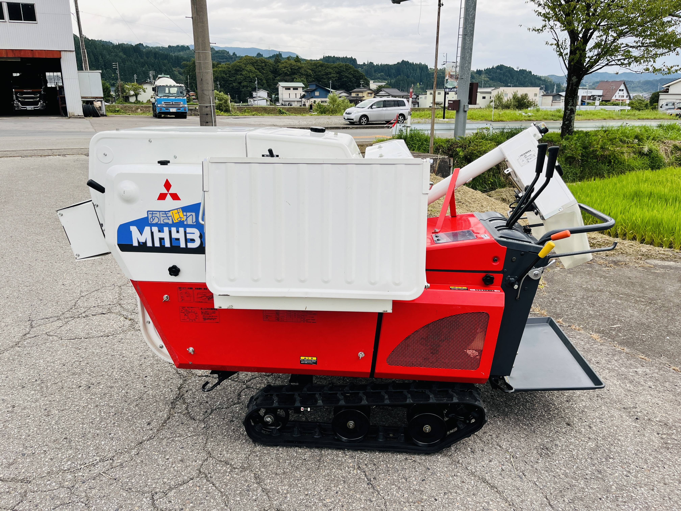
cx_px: 340
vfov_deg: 53.1
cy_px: 256
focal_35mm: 26
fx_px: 511
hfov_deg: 67.3
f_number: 1.6
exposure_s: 1/154
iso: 40
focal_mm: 5.1
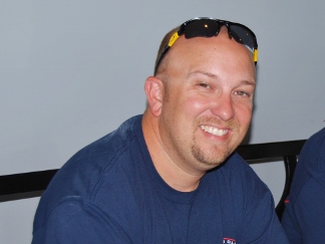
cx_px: 276
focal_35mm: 97
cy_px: 192
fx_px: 911
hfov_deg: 19.9
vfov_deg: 15.2
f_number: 4.5
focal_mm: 34
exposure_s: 1/60
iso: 200
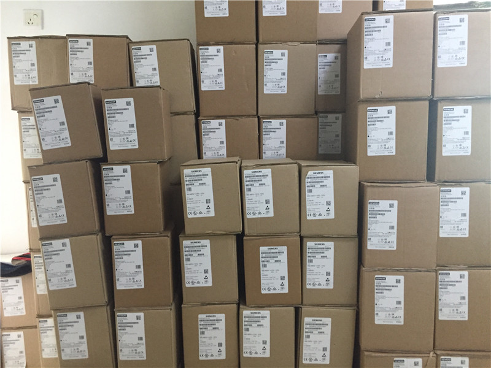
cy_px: 184
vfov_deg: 48.2
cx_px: 246
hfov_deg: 61.7
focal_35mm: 29
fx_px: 411
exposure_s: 1/17
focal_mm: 4.15
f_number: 2.2
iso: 250
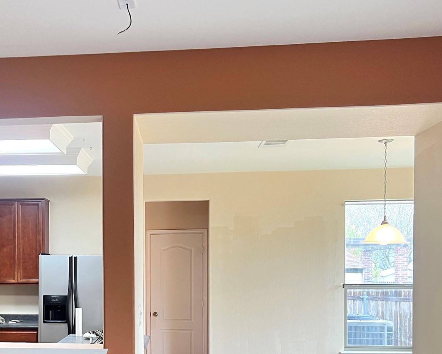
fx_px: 641
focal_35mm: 49
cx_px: 93
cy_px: 274
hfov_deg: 36.8
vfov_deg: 30.2
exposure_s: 1/60
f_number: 1.5
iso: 100
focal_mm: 5.7
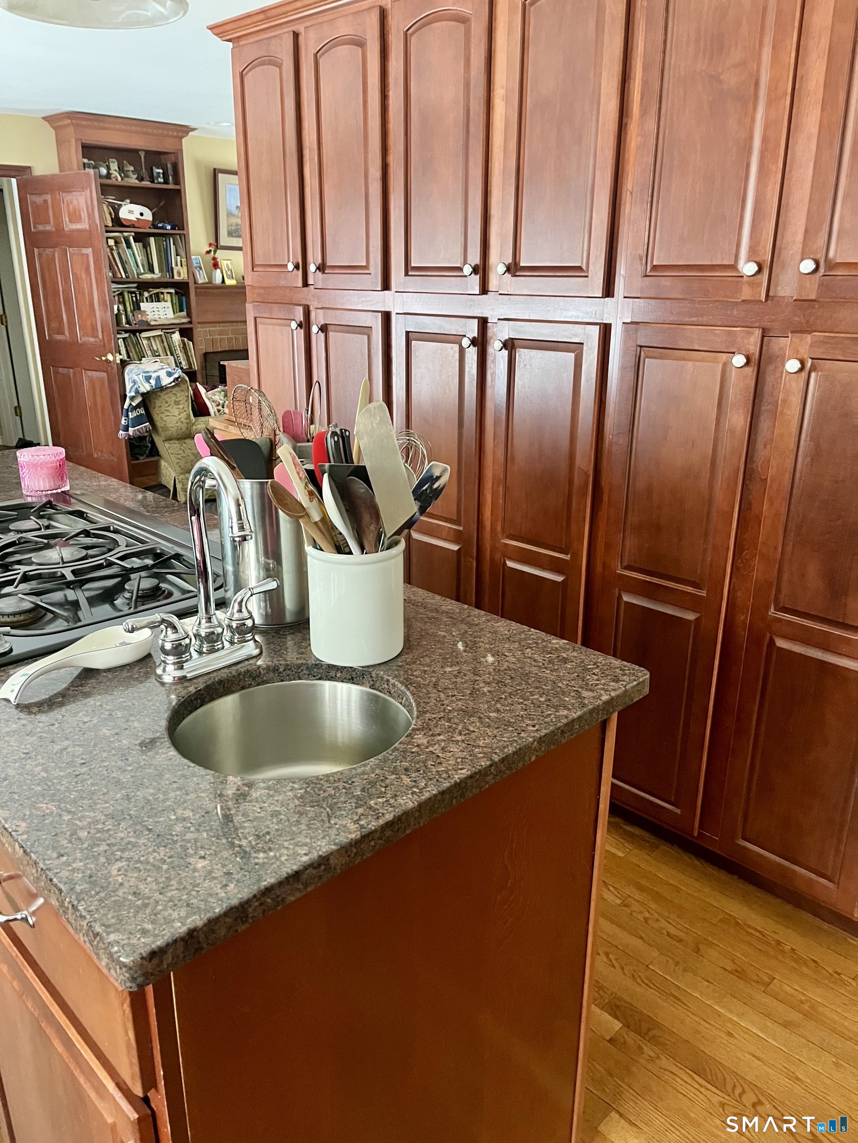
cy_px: 572
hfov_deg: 53.1
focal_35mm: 26
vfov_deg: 67.3
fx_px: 859
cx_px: 429
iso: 500
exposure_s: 1/60
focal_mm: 5.1
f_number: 1.6
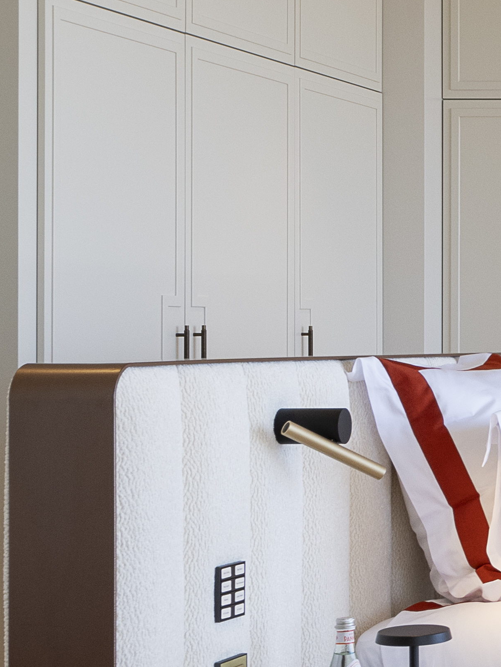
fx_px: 1987
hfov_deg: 11.1
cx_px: 1344
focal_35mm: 103
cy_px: 338
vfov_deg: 19.1
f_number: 11
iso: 100
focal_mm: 21
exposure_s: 1/40
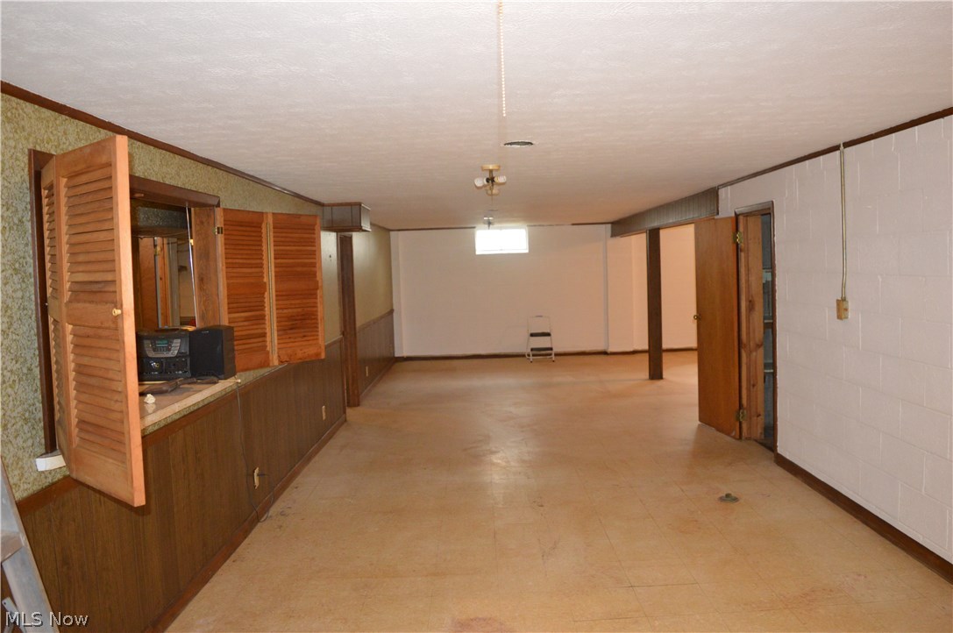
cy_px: 316
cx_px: 476
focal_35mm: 27
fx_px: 714
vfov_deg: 47.8
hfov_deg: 67.4
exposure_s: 1/60
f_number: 3.5
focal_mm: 18
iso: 1600
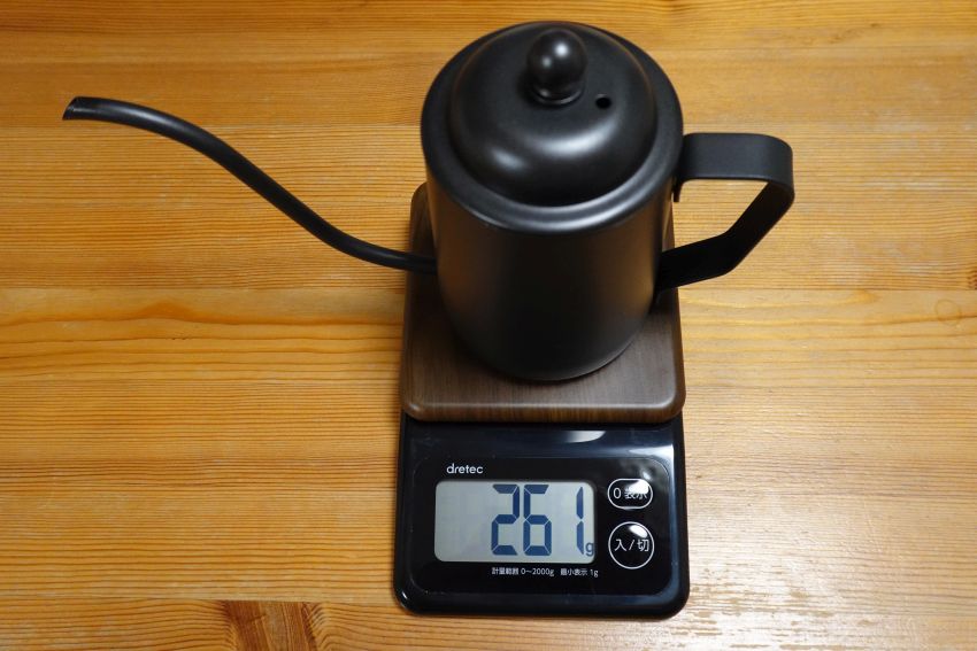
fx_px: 869
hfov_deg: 58.7
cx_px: 488
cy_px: 326
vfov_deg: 41.1
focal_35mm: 32
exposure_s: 1/160
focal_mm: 11.9
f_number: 3.5
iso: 1600
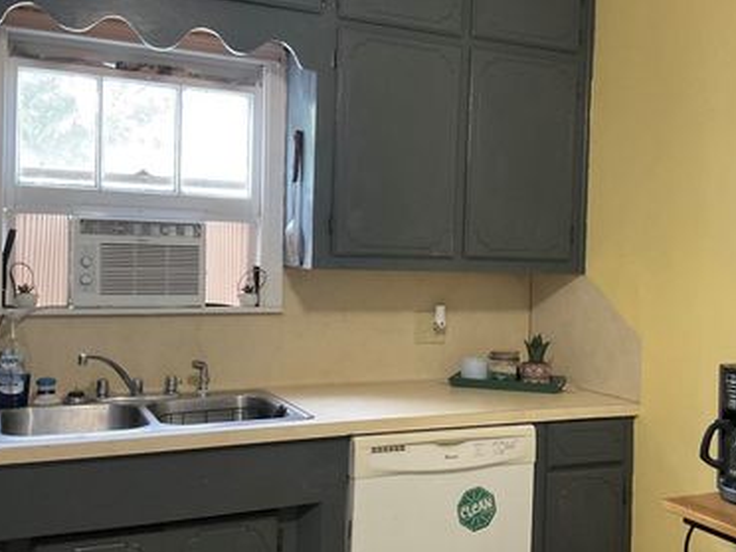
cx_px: 402
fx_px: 829
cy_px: 274
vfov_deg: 36.8
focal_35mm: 39
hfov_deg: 47.8
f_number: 1.8
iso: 250
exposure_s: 1/60
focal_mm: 3
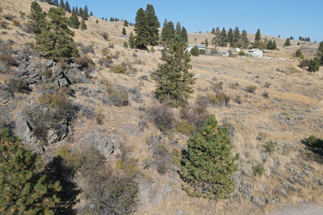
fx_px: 242
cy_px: 128
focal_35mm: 27
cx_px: 155
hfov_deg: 67.4
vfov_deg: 47.7
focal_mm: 4.5
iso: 100
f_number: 2.8
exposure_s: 1/640
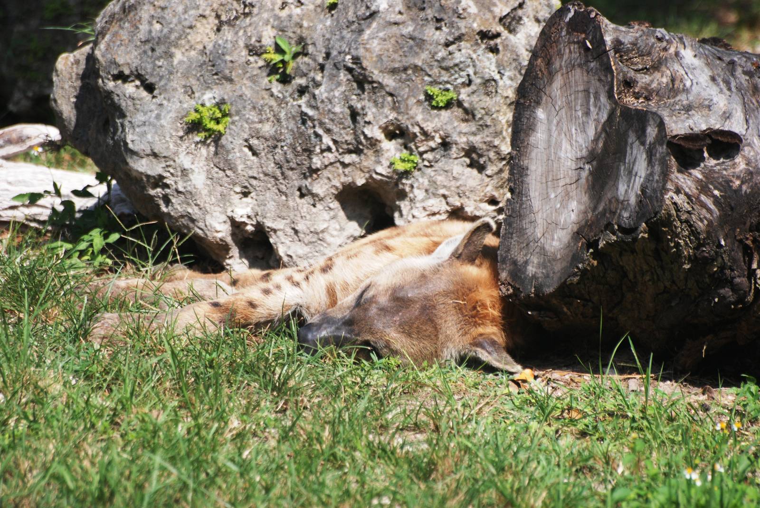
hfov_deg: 4.6
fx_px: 9511
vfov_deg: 3.1
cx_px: 380
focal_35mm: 450
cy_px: 254
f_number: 5.6
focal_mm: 300
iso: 400
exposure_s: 1/1000
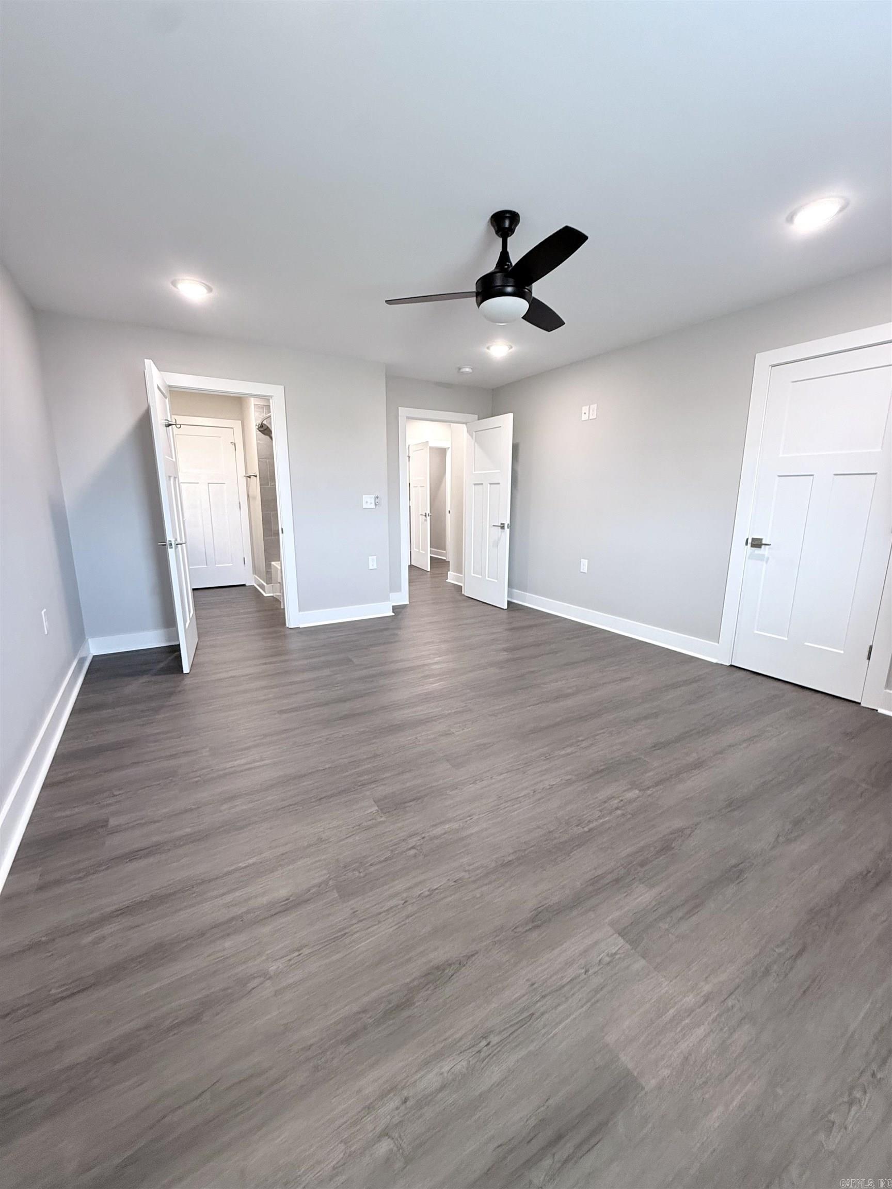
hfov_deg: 85.7
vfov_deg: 102.1
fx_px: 481
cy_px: 594
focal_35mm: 14
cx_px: 446
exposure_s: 1/60
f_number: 2.2
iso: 200
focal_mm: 2.22
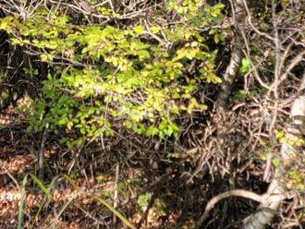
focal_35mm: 93
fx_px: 820
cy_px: -69
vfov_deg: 15.2
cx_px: 39
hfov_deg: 20.7
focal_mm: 6.7
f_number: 1.8
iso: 25
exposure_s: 1/120
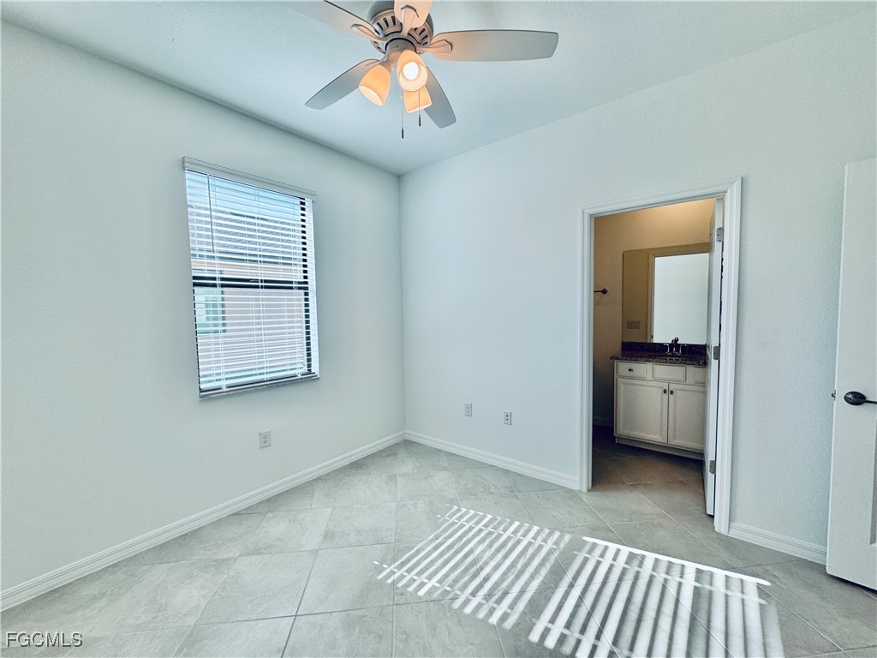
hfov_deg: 102.1
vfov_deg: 85.7
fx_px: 355
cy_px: 329
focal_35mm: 14
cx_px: 438
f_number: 2.2
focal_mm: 2.22
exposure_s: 1/242
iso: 40
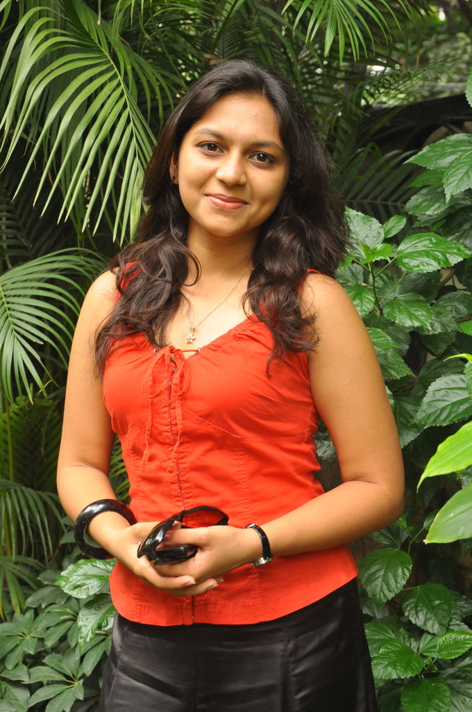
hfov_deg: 21.5
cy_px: 356
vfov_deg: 31.9
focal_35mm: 63
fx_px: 1242
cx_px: 236
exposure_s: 1/160
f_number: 6.3
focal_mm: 42
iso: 640
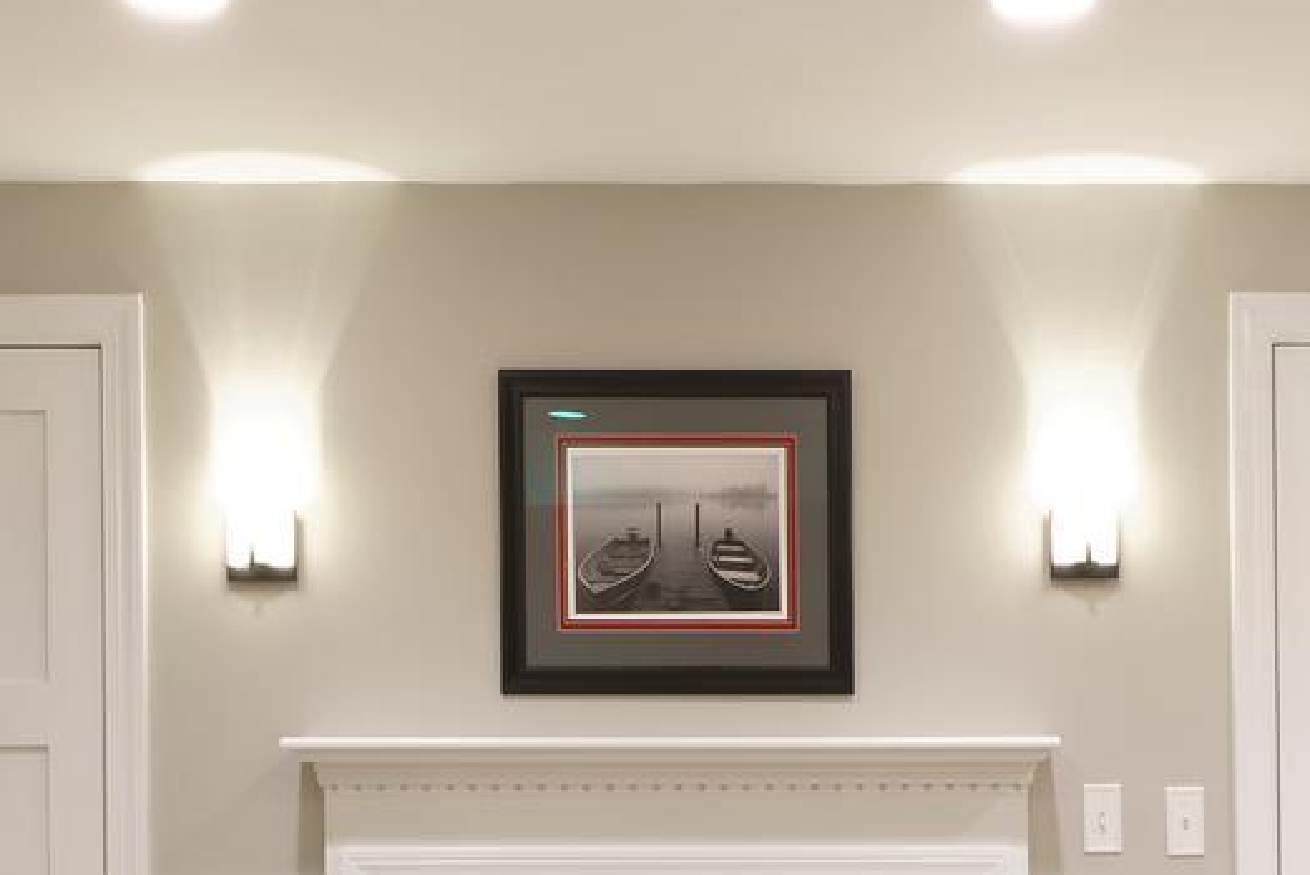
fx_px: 2002
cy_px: 960
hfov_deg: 36.0
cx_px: 480
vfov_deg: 23.2
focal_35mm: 55
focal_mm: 14
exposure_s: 1
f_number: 13
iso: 250
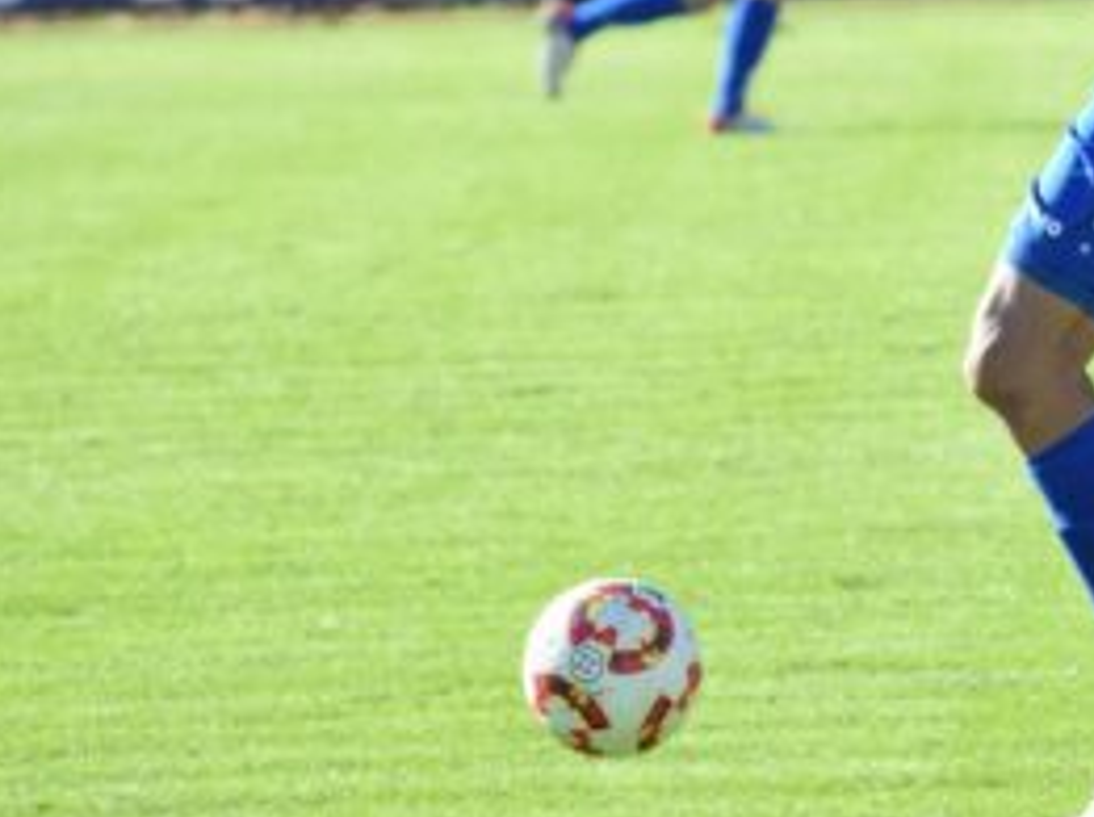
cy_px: 34
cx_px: 889
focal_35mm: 645
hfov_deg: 3.1
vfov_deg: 2.3
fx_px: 20362
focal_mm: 185
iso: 400
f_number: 5
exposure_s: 1/800
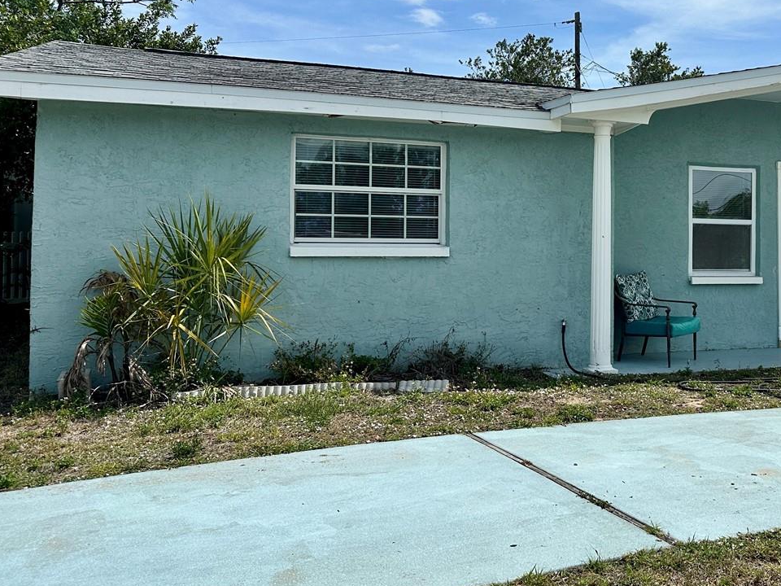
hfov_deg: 44.3
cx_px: 634
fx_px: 902
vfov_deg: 35.8
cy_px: 231
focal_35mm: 40
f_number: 1.78
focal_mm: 6.86
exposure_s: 1/7576
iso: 80
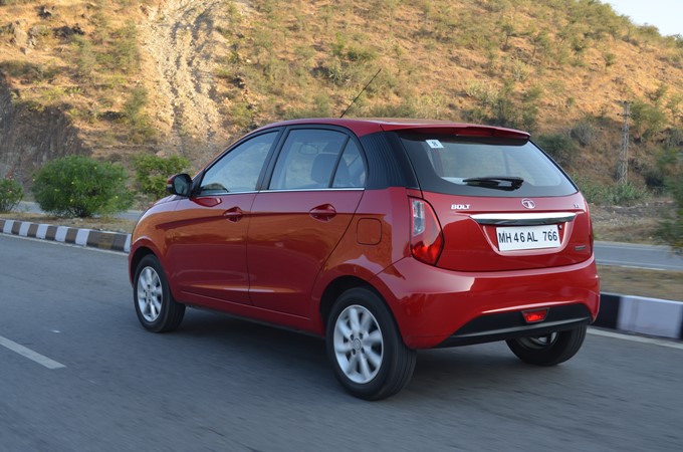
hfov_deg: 43.7
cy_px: 226
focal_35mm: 45
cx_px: 342
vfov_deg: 29.7
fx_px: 852
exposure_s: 1/160
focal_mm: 30
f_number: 6.3
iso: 200
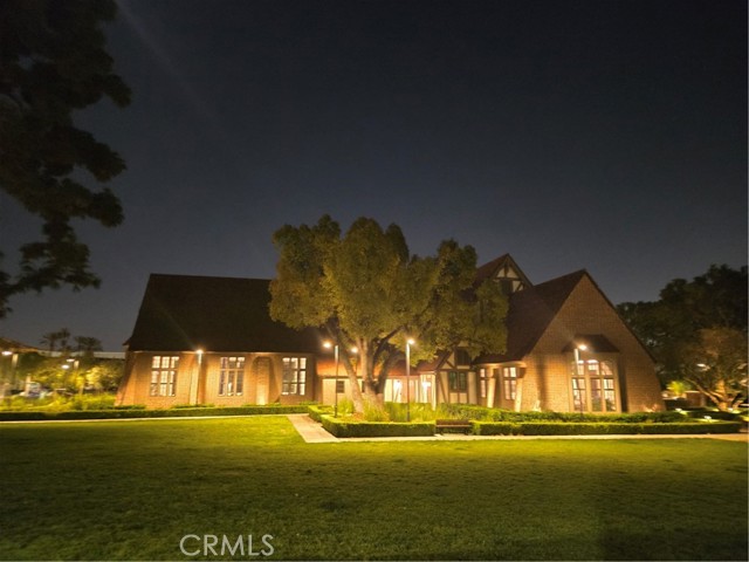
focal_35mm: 23
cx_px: 374
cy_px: 281
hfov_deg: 73.9
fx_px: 498
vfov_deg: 58.9
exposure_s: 1/15
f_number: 1.8
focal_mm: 5.4
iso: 2000
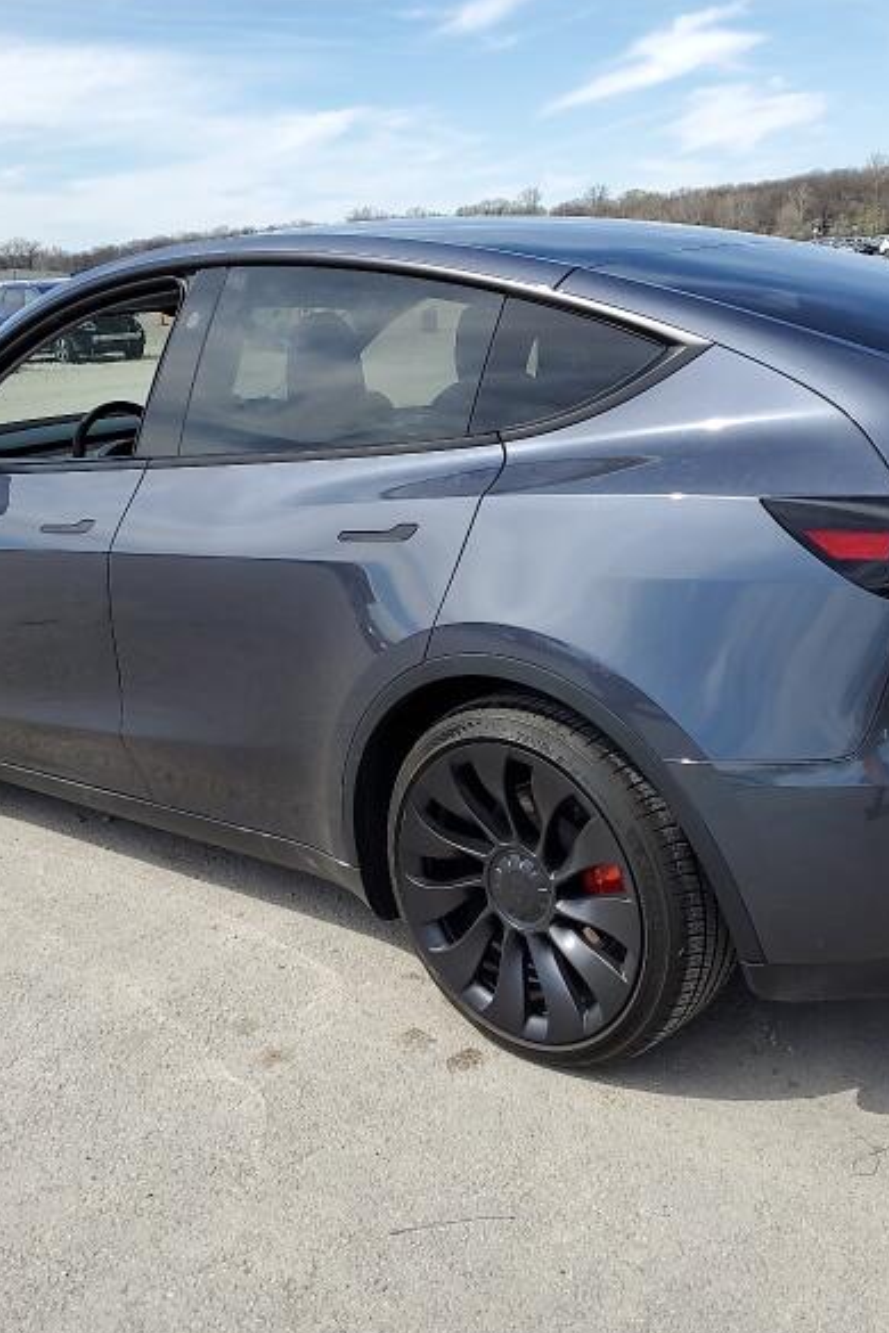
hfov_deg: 35.9
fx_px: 1370
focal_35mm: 37
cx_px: 463
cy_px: 665
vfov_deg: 51.9
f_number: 1.5
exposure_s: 1/2500
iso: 50
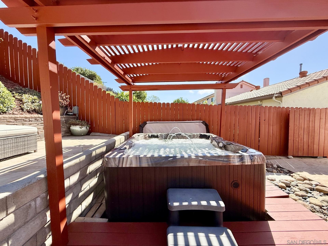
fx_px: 133
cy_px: 123
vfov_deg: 85.7
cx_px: 164
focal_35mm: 14
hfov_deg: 102.1
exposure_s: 1/1368
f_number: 2.2
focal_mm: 2.22
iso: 64
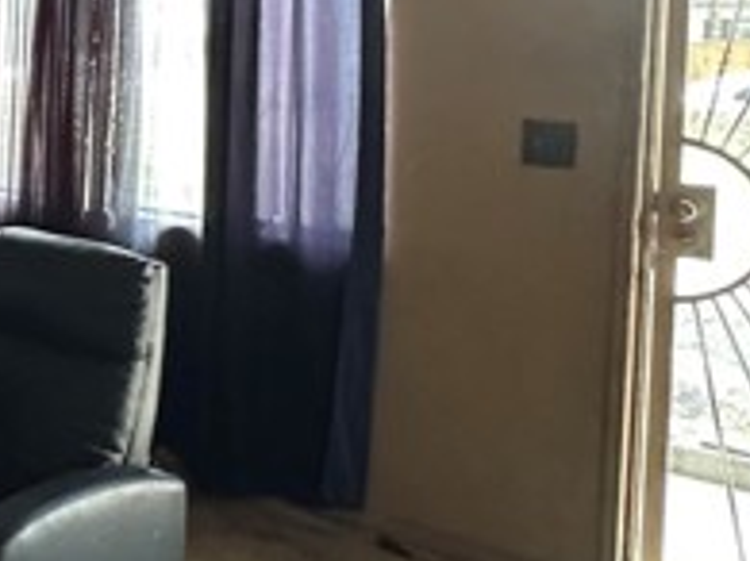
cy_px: 85
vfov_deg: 30.4
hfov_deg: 32.7
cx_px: -185
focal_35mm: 46
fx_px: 996
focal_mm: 2.22
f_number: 2.2
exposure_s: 1/40
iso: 800
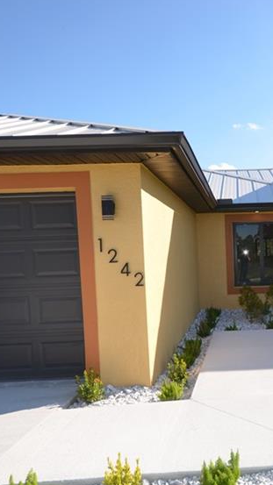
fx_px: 373
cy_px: 272
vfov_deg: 65.8
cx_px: 256
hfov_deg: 37.0
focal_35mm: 29
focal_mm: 10
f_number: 6.3
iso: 100
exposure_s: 1/250
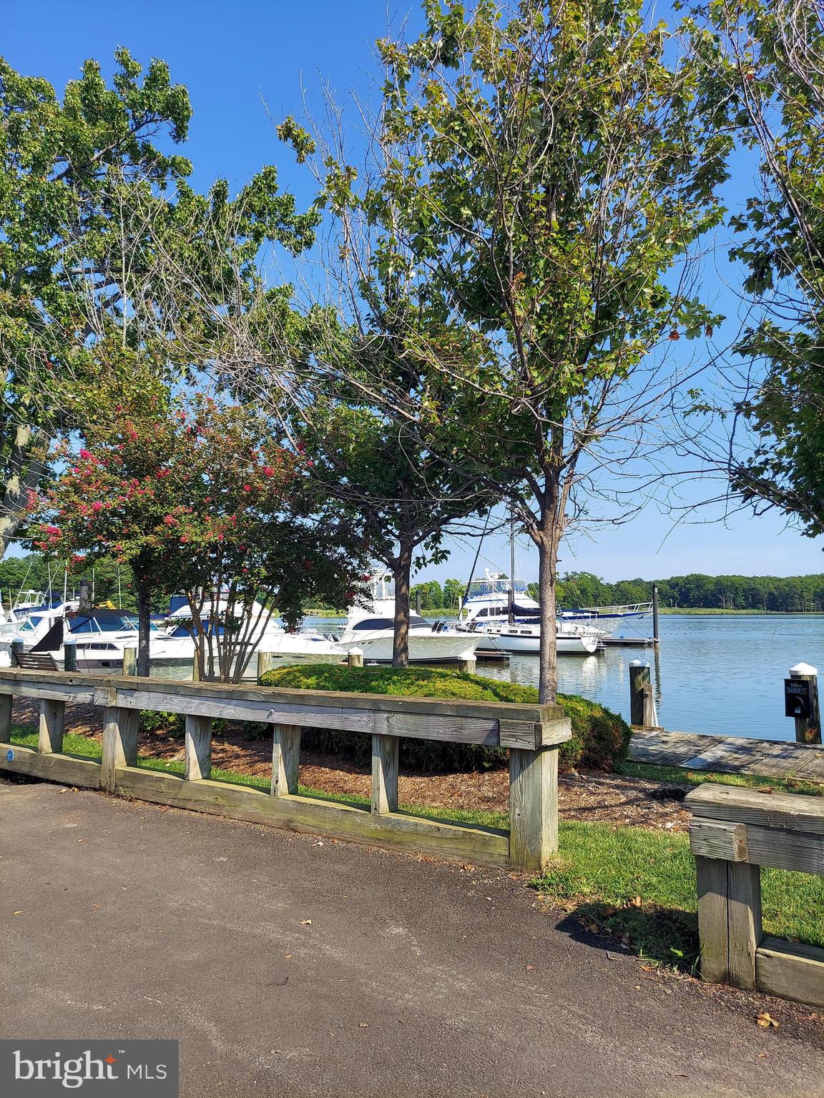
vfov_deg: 71.6
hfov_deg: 56.8
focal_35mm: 24
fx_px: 762
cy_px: 549
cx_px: 412
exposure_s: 1/1105
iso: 50
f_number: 1.8
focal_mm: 5.23
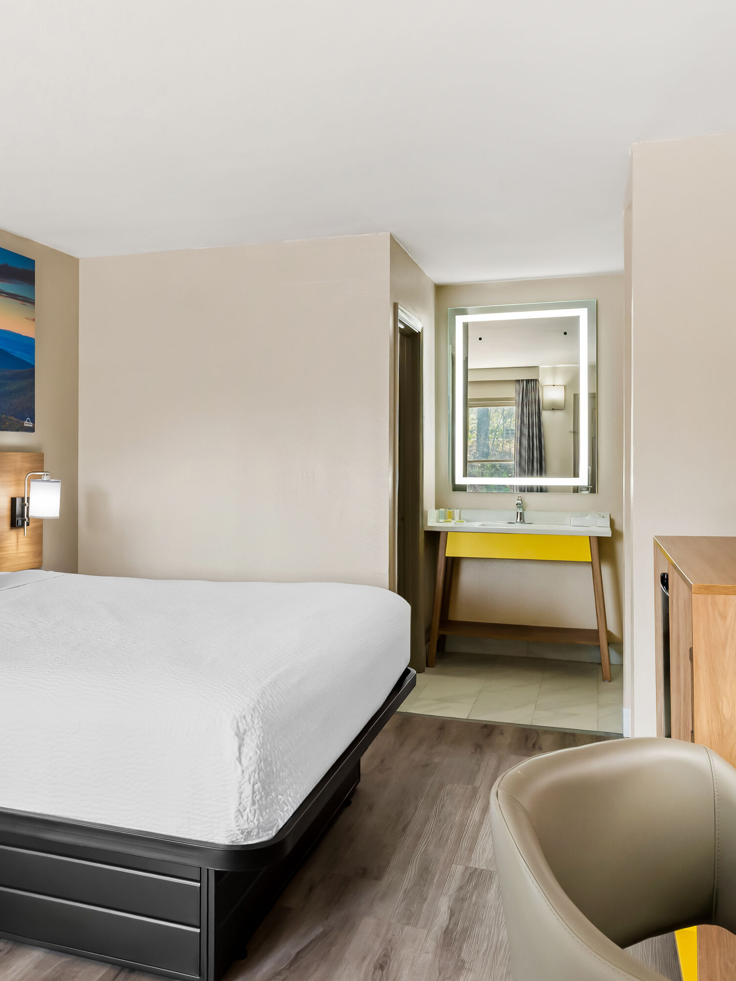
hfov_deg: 35.7
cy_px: 490
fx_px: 1106
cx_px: 158
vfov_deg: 47.9
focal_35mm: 39
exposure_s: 1/5
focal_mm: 27
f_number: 9
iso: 250
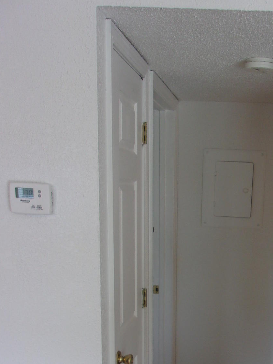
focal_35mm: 48
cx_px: 226
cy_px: 318
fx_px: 505
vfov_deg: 37.4
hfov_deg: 29.4
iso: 80
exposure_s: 1/42
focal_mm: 4.9
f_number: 3
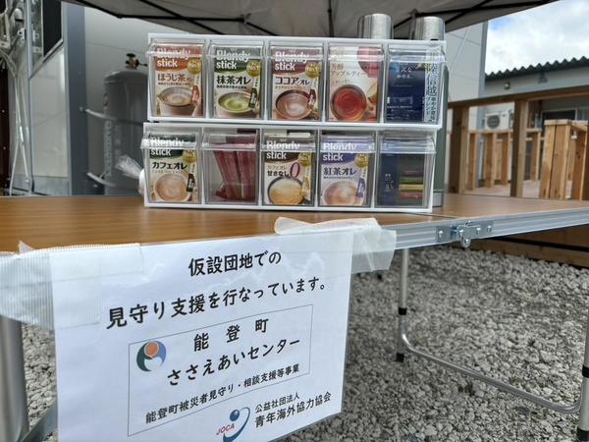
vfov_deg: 53.1
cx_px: 294
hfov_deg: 67.3
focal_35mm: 26
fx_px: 442
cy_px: 221
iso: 50
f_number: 1.6
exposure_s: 1/3311
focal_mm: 6
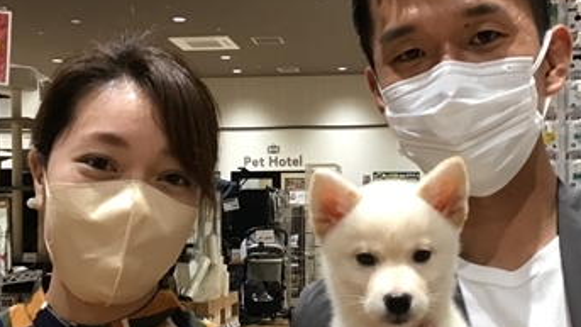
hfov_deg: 35.4
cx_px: 335
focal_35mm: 59
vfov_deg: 20.4
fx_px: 909
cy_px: 200
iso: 100
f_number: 2.4
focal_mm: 3.3
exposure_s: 1/30
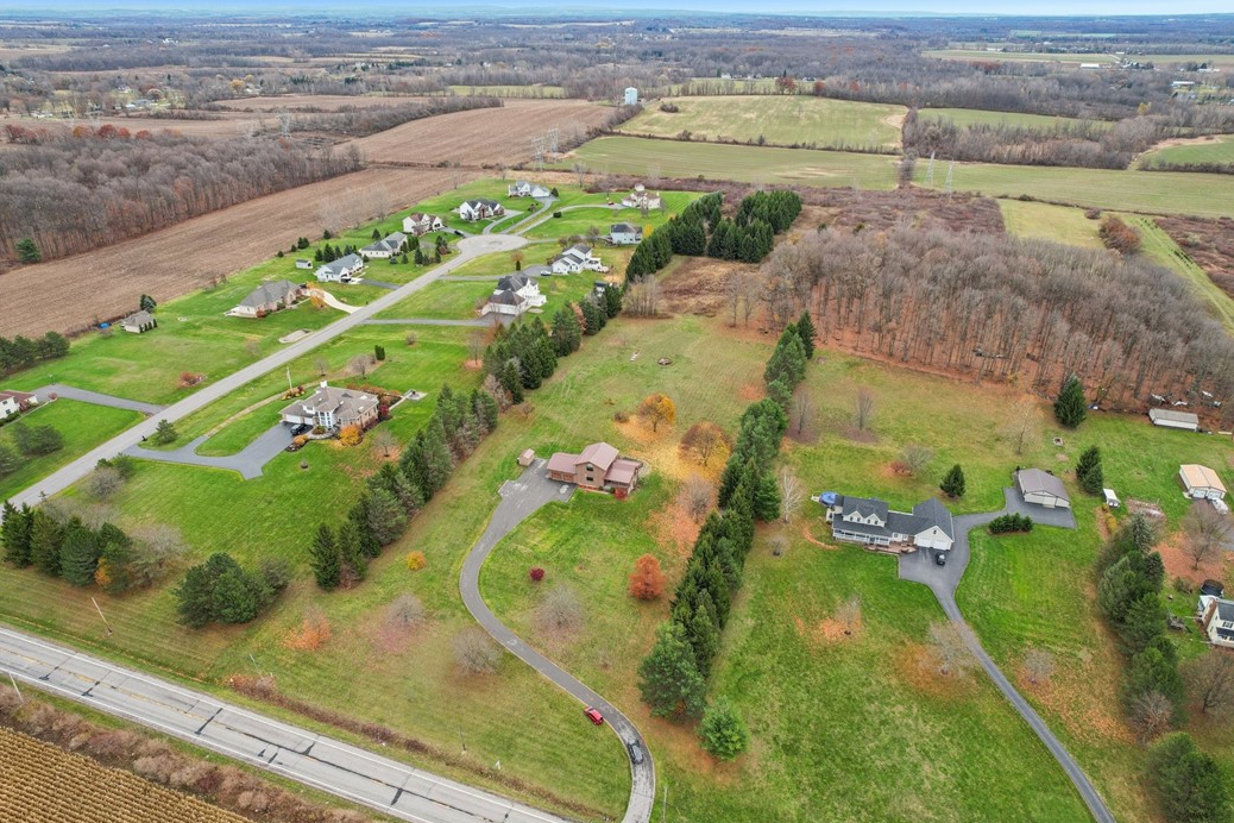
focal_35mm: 23
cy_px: 420
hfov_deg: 76.1
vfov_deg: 55.1
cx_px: 597
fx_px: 788
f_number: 2.8
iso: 120
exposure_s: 1/500
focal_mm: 8.4
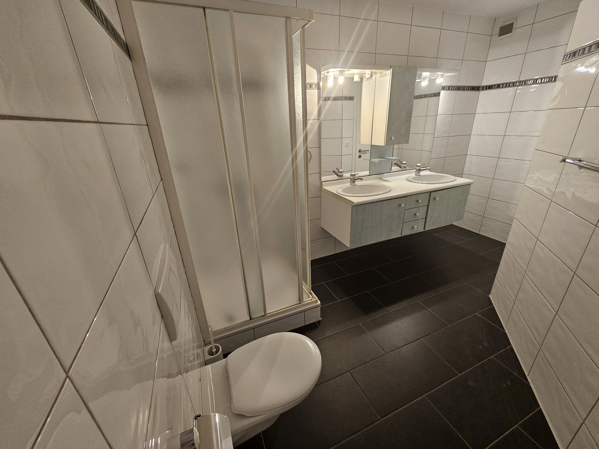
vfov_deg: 89.9
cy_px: 224
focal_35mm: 13
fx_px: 225
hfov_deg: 106.2
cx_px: 300
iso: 320
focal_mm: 2.2
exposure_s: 1/33
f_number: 2.2
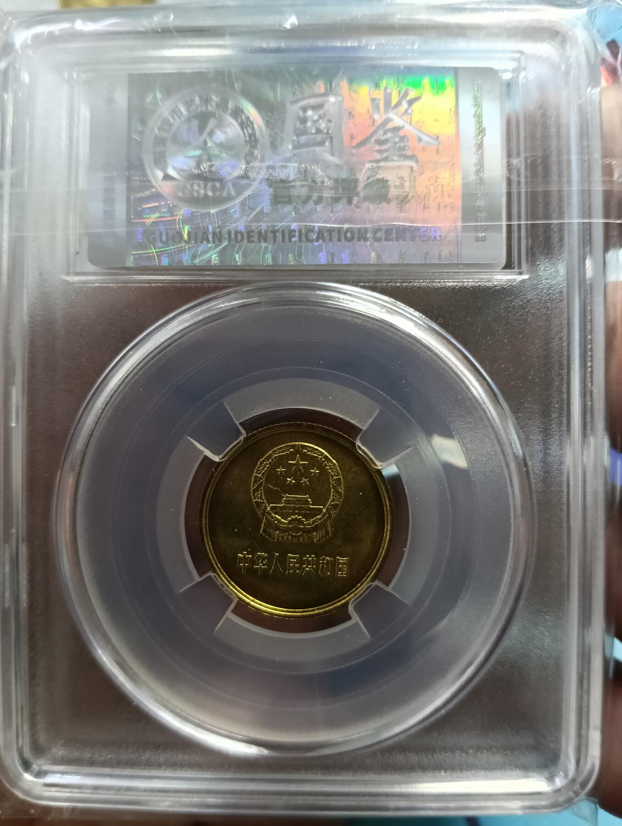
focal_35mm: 27
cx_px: 311
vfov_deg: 65.3
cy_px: 413
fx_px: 645
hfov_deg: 51.5
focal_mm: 3.98
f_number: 1.8
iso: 320
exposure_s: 1/33.3
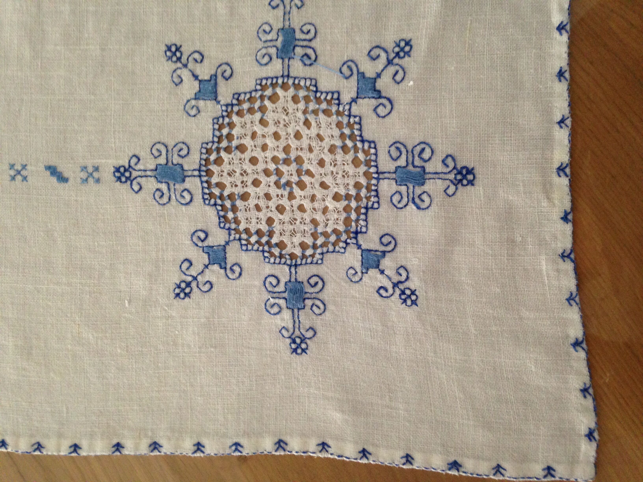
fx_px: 613
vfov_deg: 42.9
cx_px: 322
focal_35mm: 33
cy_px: 241
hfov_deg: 55.4
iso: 250
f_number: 2.4
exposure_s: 1/20
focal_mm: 4.12
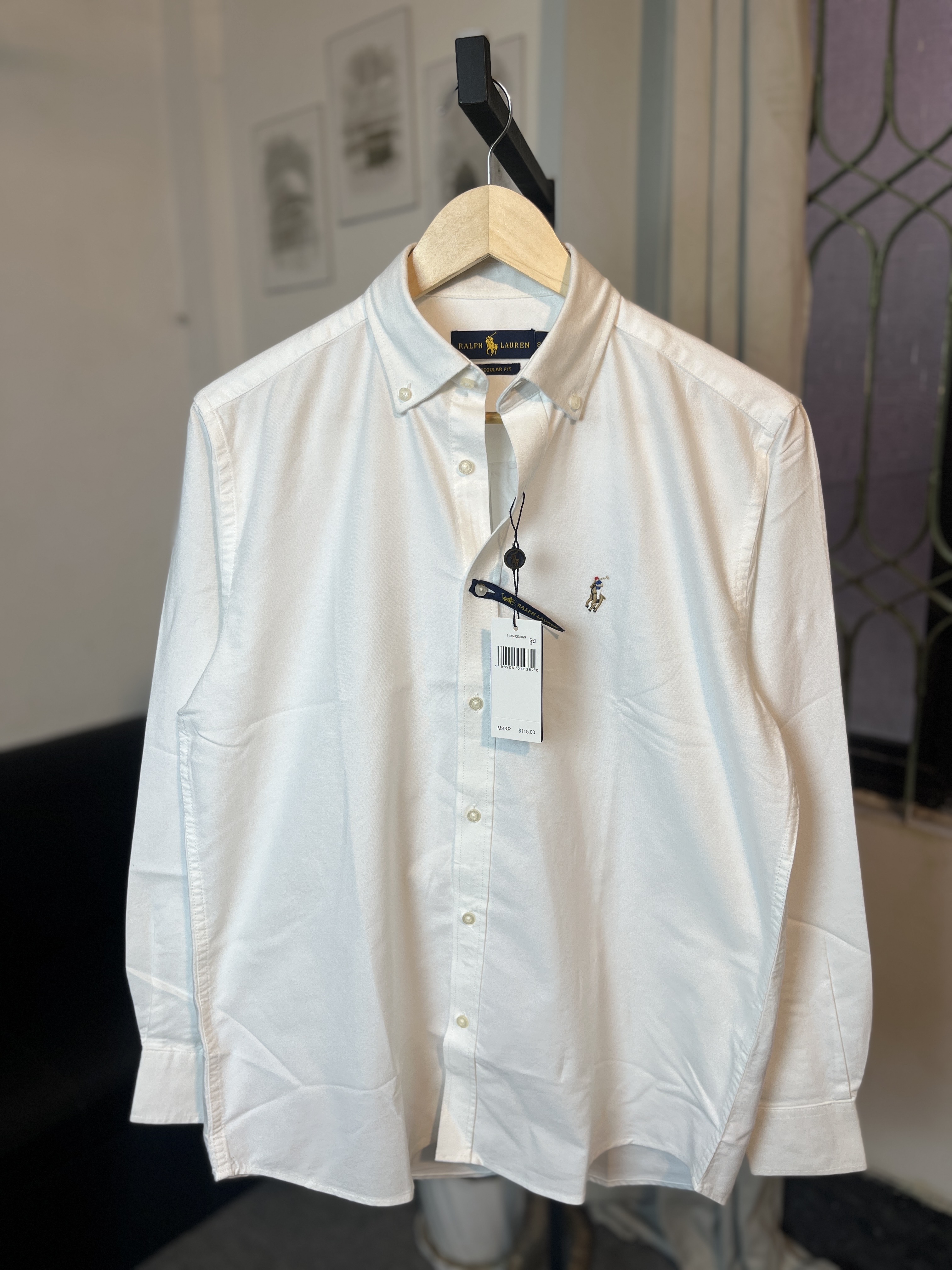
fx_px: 953
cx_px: 476
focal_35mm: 26
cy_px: 635
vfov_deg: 67.3
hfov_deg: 53.1
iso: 32
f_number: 1.6
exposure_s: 1/100
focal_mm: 5.1
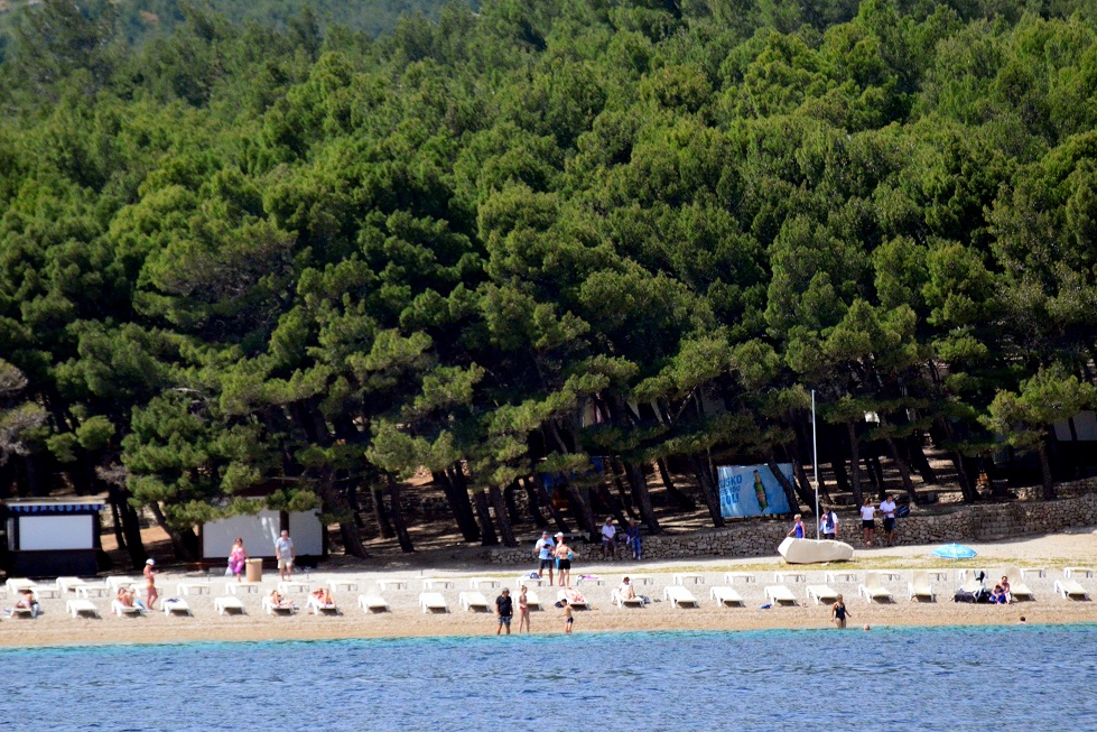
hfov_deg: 4.5
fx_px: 13957
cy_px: 368
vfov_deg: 3.0
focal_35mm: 458
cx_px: 556
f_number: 6.3
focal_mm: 300
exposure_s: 1/8000
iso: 2800
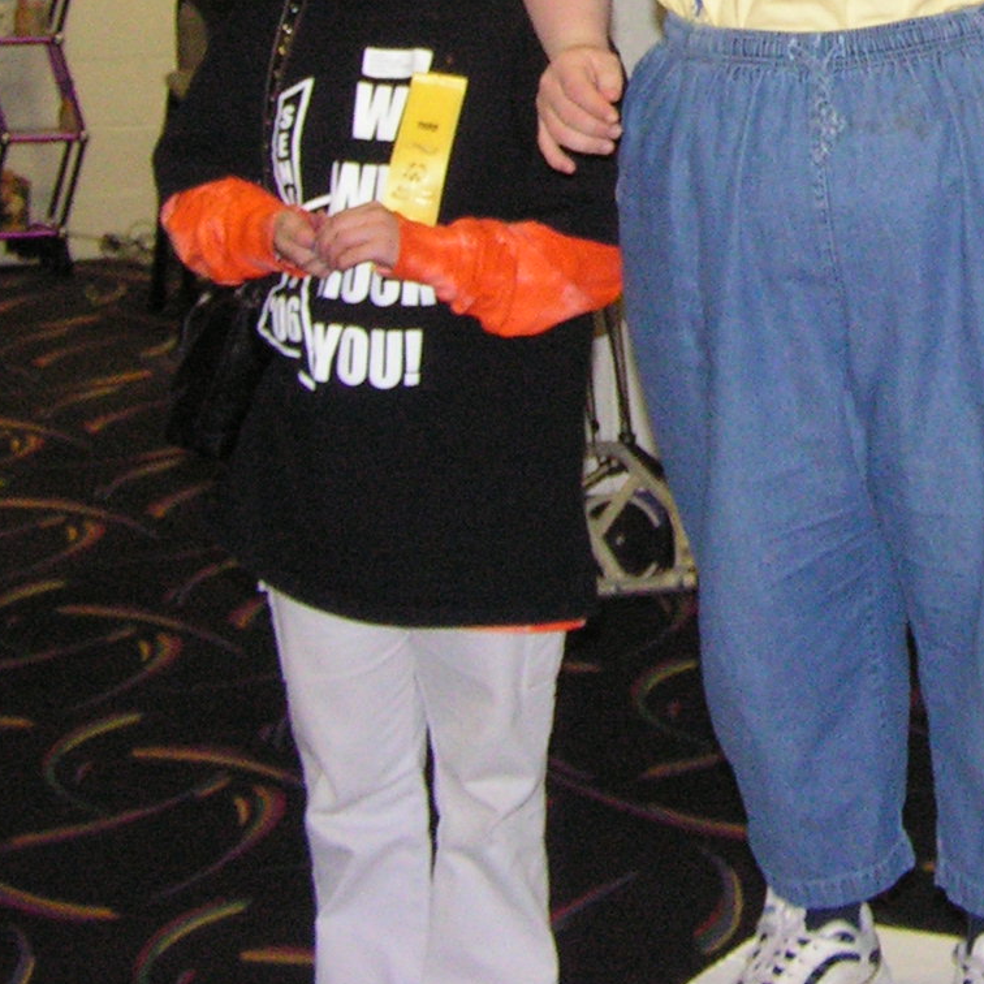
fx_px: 3248
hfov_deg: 16.7
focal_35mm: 101
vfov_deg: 16.7
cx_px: 1106
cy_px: -111
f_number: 2.8
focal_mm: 6.3
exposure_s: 1/40
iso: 200
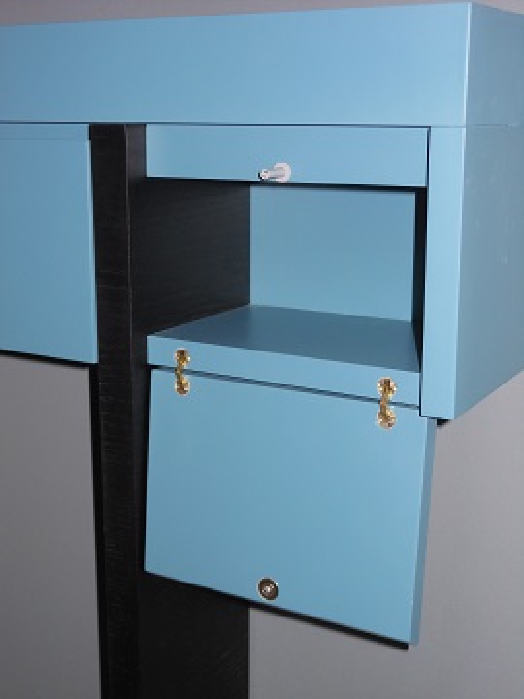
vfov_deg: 33.8
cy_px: 350
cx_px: 262
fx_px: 1150
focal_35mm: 57
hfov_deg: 25.7
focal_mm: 10.2
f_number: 4.1
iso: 200
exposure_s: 1/60
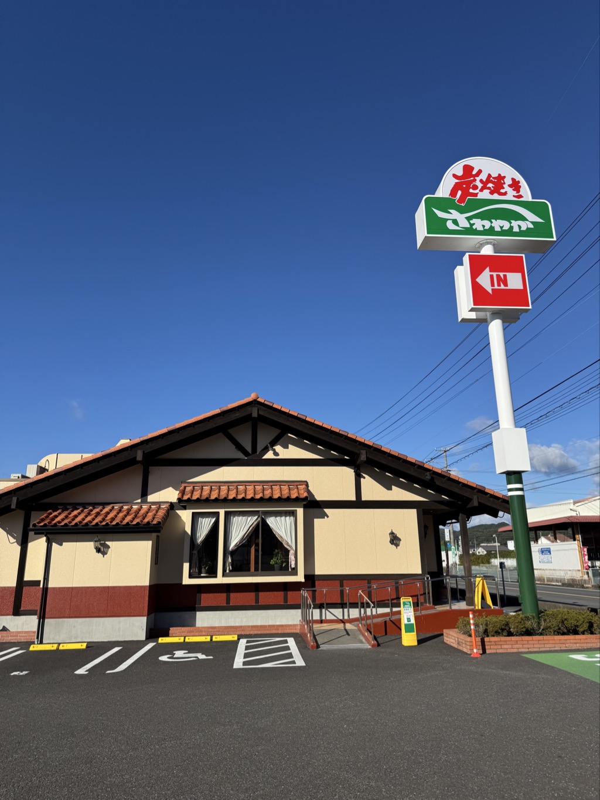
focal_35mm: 24
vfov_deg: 71.6
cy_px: 400
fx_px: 555
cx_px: 300
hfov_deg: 56.8
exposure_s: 1/6410
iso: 80
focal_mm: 6.76
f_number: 1.78
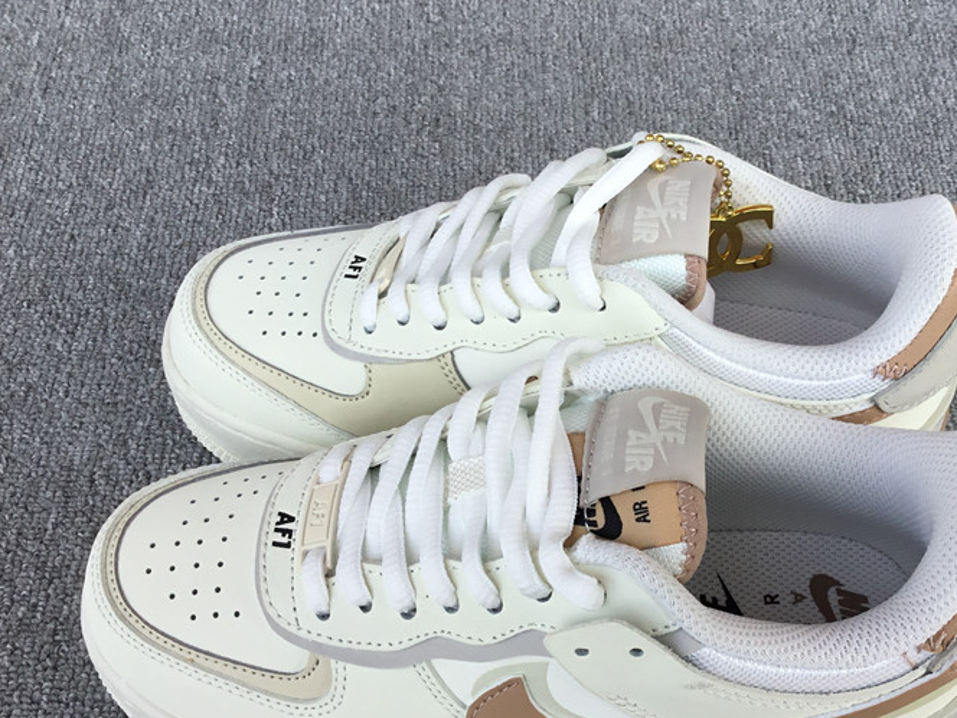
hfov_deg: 44.4
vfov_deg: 34.3
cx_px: 604
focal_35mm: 42
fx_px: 1161
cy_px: 413
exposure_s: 1/418
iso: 25
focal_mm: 3.3
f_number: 2.4
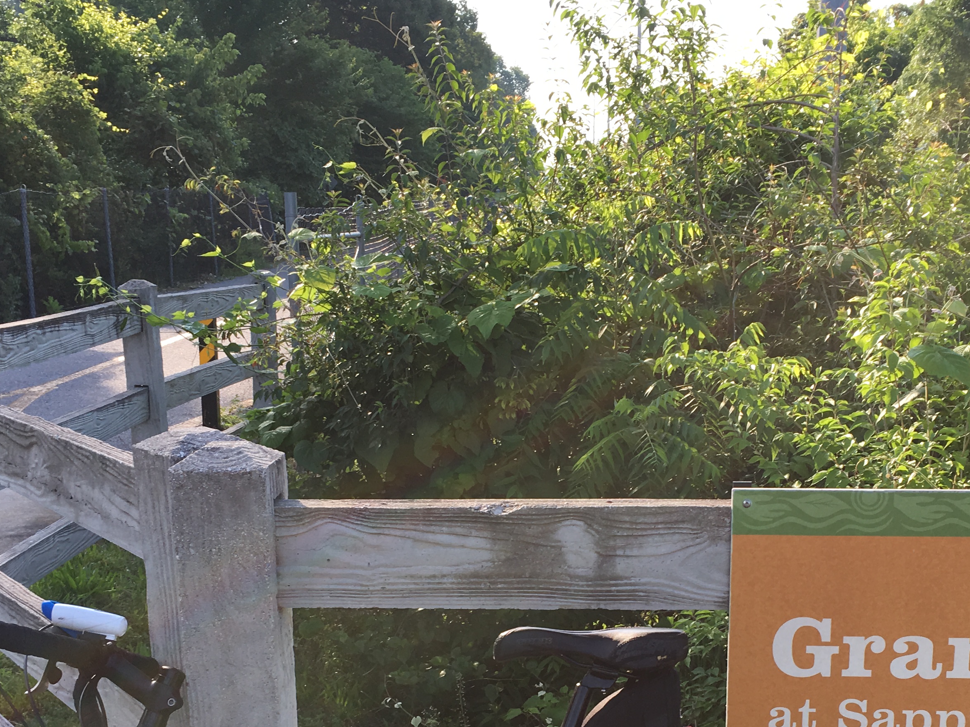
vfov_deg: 28.4
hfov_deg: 38.0
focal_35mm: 50
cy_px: 598
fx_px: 1401
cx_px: 589
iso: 25
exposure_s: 1/371
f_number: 2.2
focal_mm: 4.15
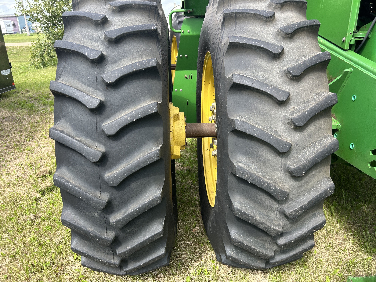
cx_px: 188
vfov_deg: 53.1
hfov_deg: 67.3
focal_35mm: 26
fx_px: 282
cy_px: 141
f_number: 1.5
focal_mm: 5.7
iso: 50
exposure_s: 1/820
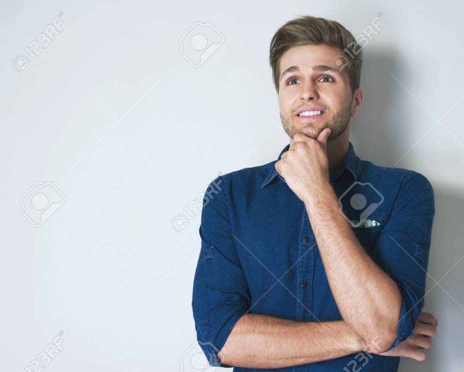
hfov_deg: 32.9
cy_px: 187
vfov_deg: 26.7
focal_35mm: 57
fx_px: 783
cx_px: 278
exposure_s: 1/180
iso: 100
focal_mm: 50
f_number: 11
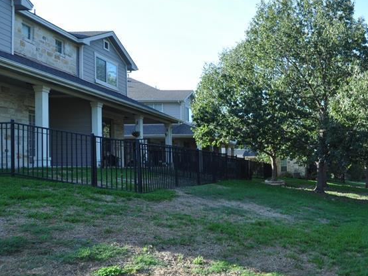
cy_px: 164
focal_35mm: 32
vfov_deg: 44.0
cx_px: 329
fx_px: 340
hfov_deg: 50.5
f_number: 6.3
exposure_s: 1/160
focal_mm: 12
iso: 200
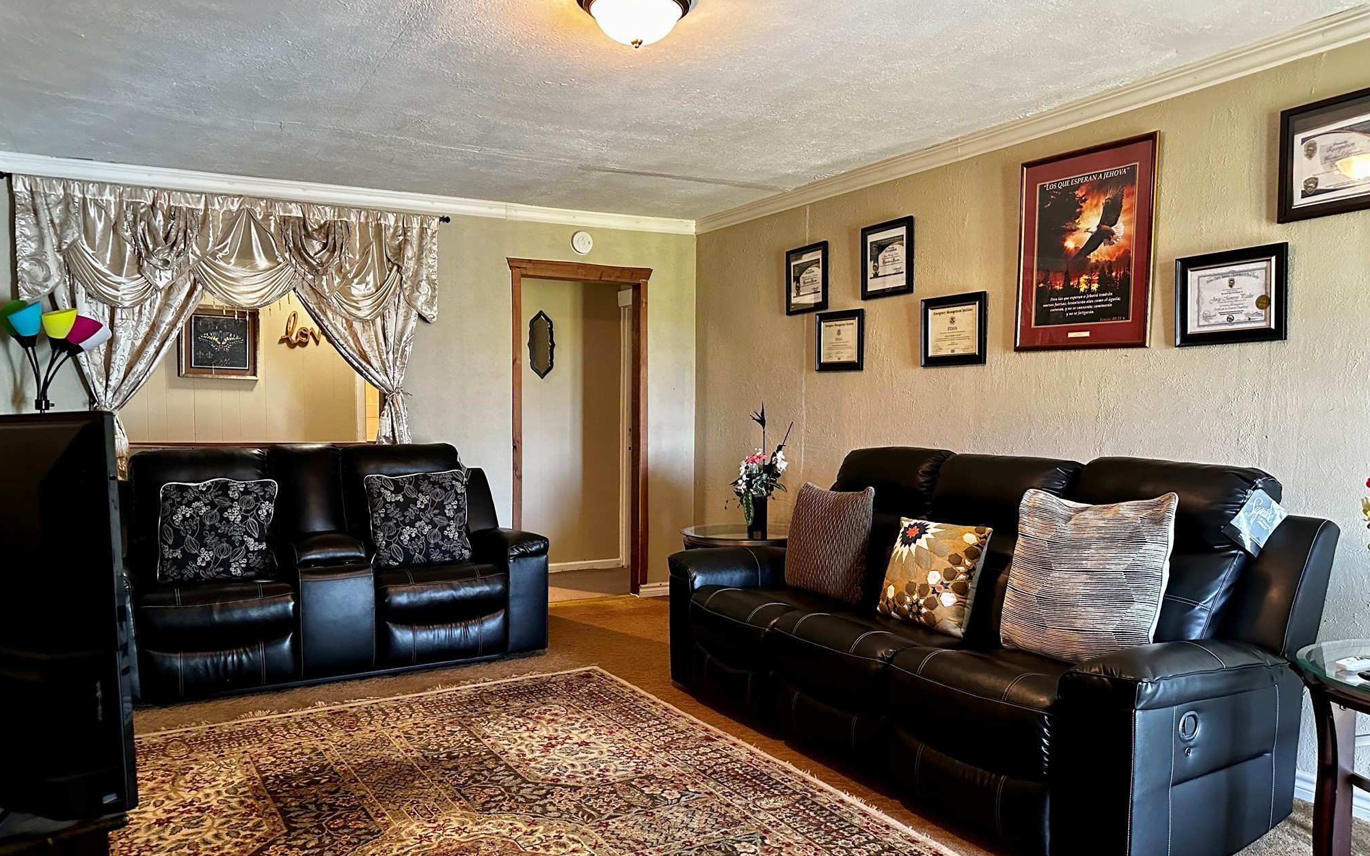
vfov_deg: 47.5
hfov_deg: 70.4
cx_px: 671
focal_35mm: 26
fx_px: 971
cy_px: 474
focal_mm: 6.86
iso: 640
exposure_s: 1/60
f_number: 1.78
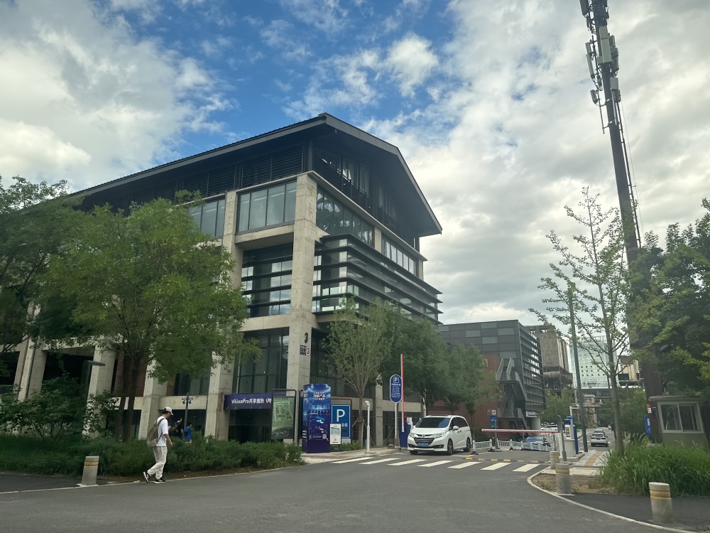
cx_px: 355
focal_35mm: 24
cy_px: 266
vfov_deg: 56.8
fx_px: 492
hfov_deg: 71.6
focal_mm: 6.86
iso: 80
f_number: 1.78
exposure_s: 1/498
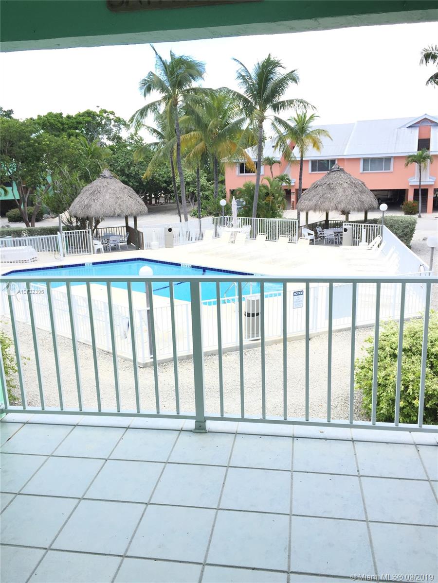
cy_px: 292
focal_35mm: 29
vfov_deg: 61.7
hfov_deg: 48.2
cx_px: 219
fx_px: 489
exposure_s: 1/501
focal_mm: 4.15
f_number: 2.2
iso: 32
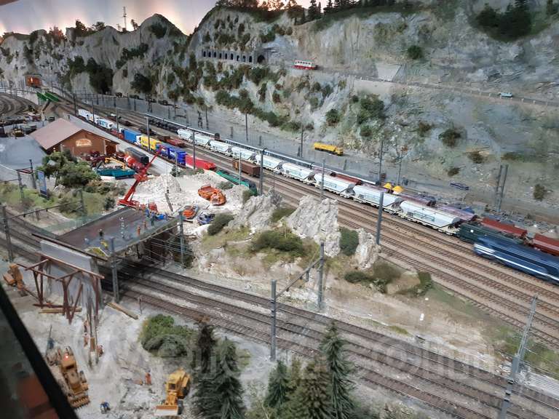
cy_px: 210
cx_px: 280
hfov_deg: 67.3
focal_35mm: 26
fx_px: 420
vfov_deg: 53.1
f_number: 1.7
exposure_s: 1/25
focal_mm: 3.92
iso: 320
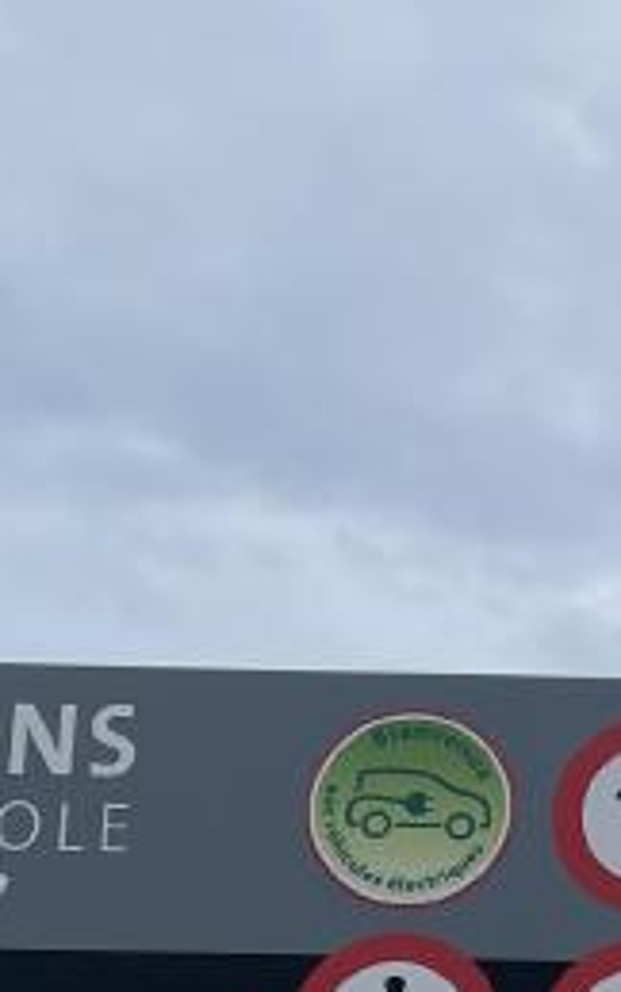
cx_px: 1395
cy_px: 1348
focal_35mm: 136
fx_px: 3681
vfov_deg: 14.6
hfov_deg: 8.9
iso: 32
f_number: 1.6
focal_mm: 4.2
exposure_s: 1/1092
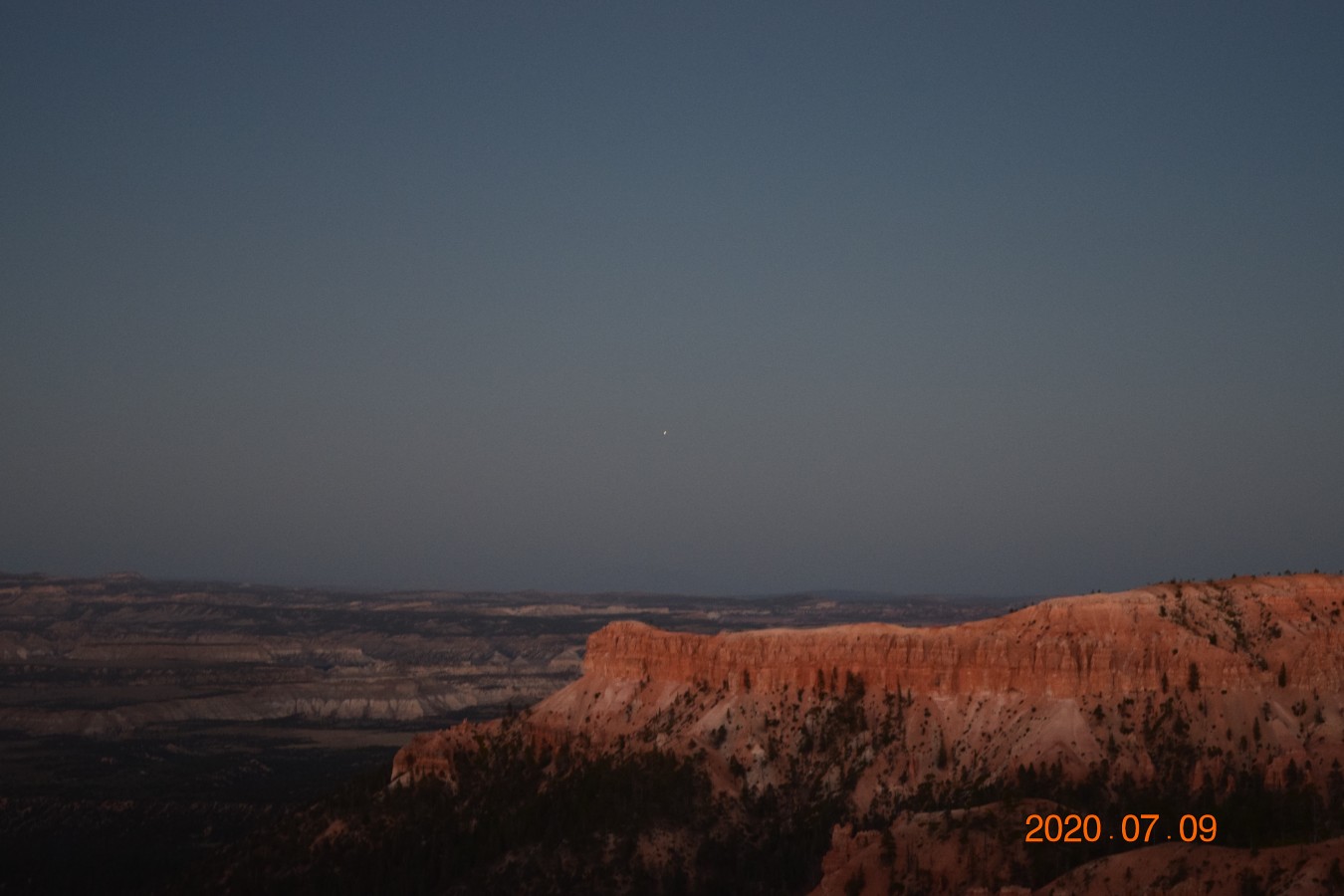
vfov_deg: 16.6
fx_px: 3080
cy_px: 448
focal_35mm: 82
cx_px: 672
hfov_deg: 24.6
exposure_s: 1/13
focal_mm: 55
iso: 1600
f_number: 5.6
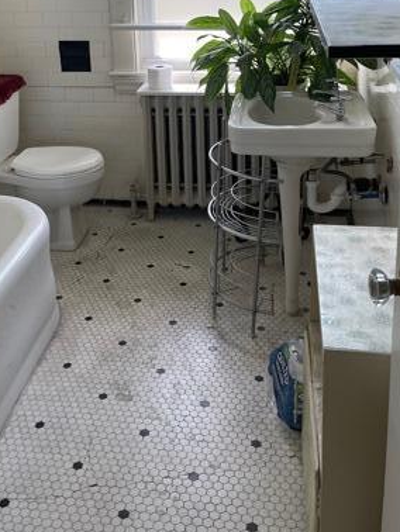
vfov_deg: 41.3
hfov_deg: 32.8
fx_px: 677
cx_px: 163
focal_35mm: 44
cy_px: 114
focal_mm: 5.1
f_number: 1.6
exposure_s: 1/121
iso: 64
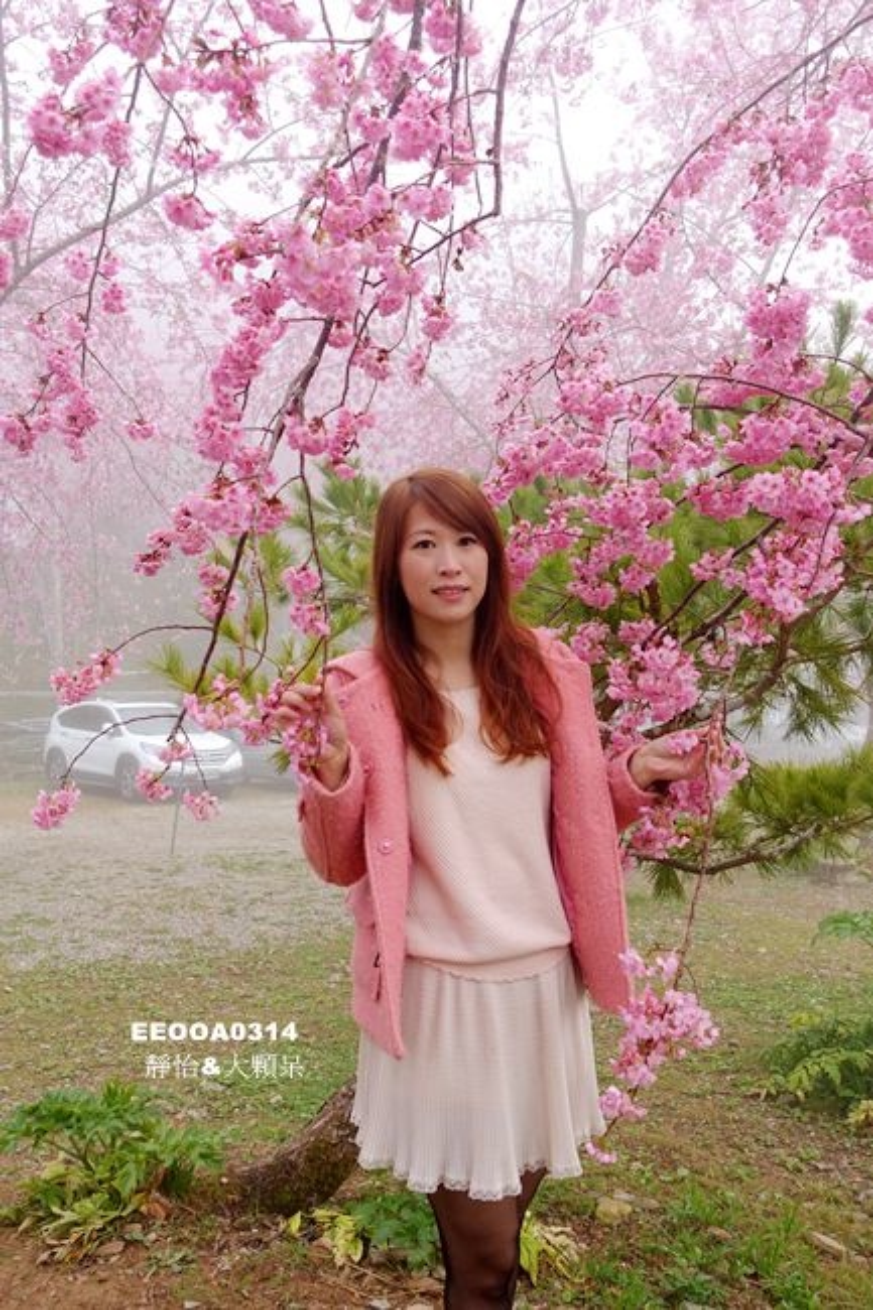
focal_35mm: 31
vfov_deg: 60.3
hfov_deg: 42.3
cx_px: 436
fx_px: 1128
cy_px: 655
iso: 125
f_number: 2.8
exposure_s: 1/200
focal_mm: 11.45
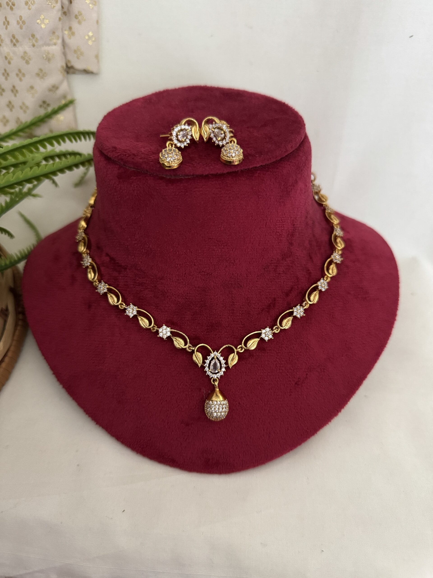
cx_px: 216
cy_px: 289
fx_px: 400
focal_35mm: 24
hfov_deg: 56.8
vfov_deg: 71.6
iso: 800
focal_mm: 6.76
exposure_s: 1/46
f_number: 1.78
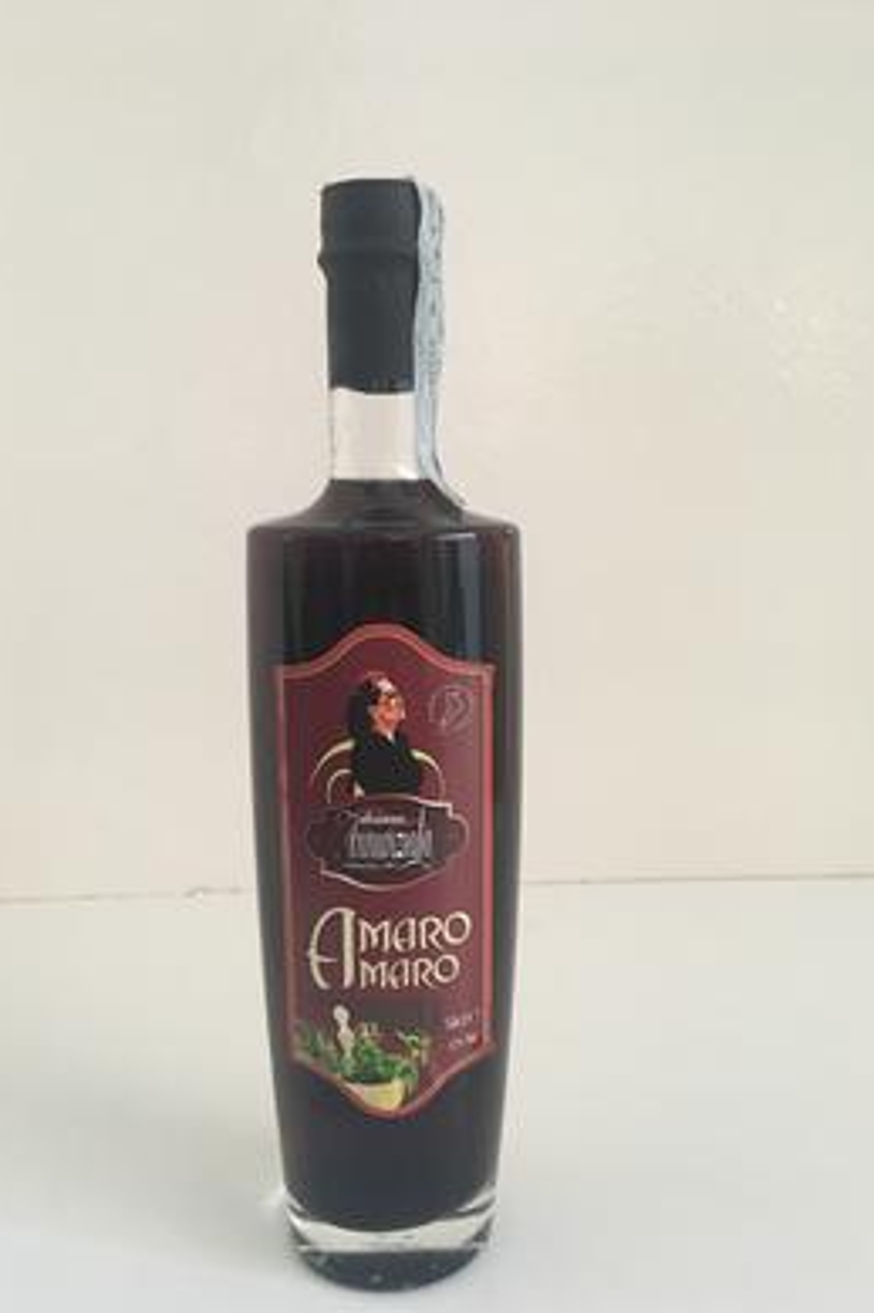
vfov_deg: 60.3
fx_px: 1130
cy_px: 668
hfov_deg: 42.3
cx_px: 439
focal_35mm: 31
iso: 200
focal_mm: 4.15
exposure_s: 1/33
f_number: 2.2
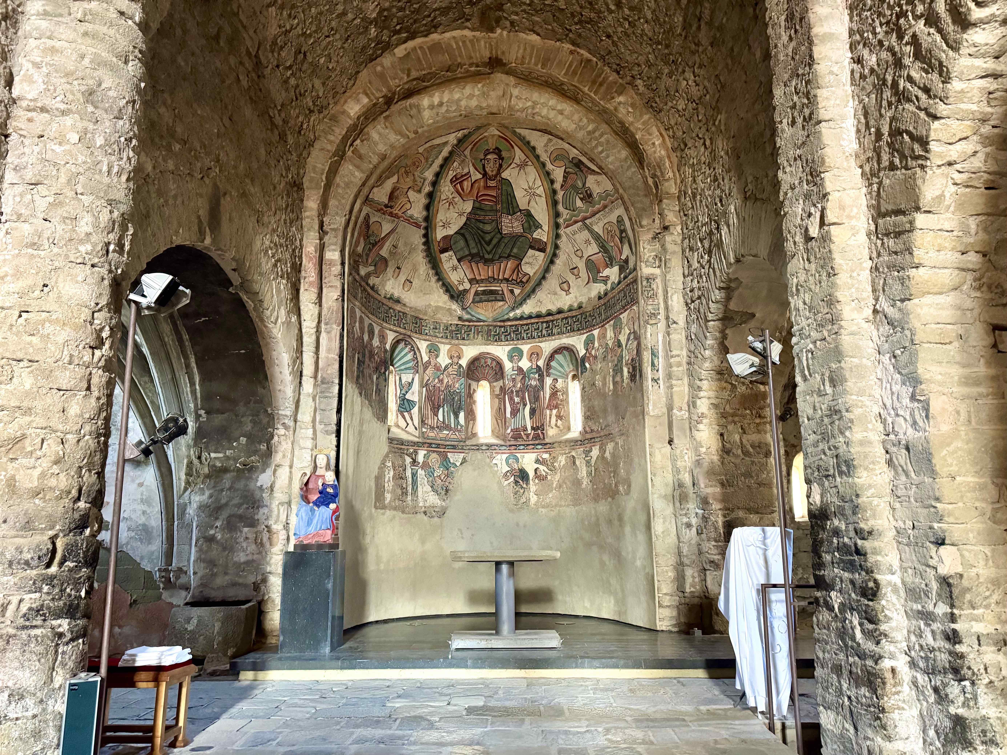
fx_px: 698
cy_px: 378
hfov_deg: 71.6
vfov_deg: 56.8
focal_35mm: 24
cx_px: 504
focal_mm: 6.76
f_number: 1.78
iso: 1000
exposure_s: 1/40
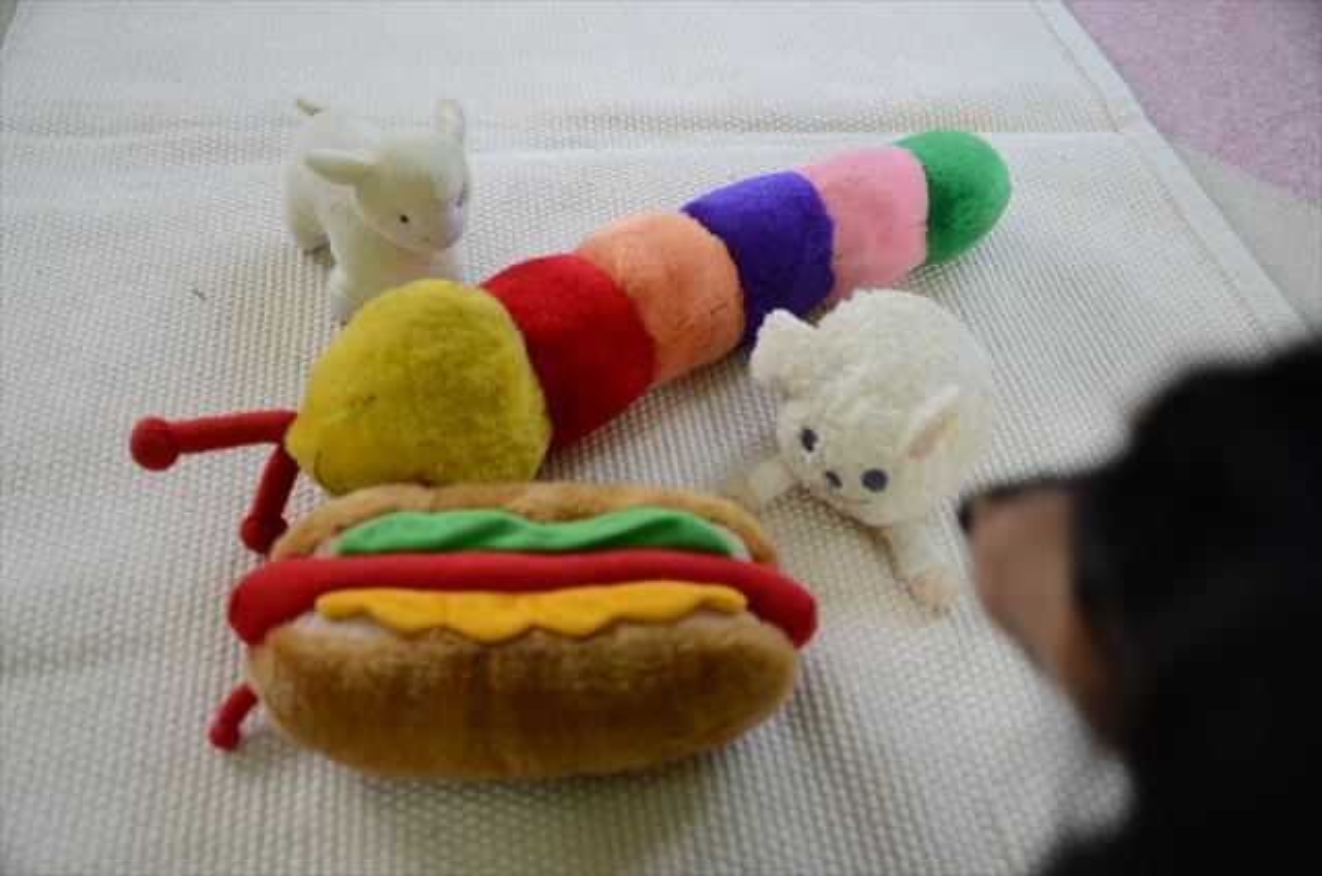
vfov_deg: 36.7
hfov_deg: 53.2
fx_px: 1319
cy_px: 438
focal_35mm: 36
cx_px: 661
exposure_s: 1/20
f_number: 3
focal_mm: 24
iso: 100
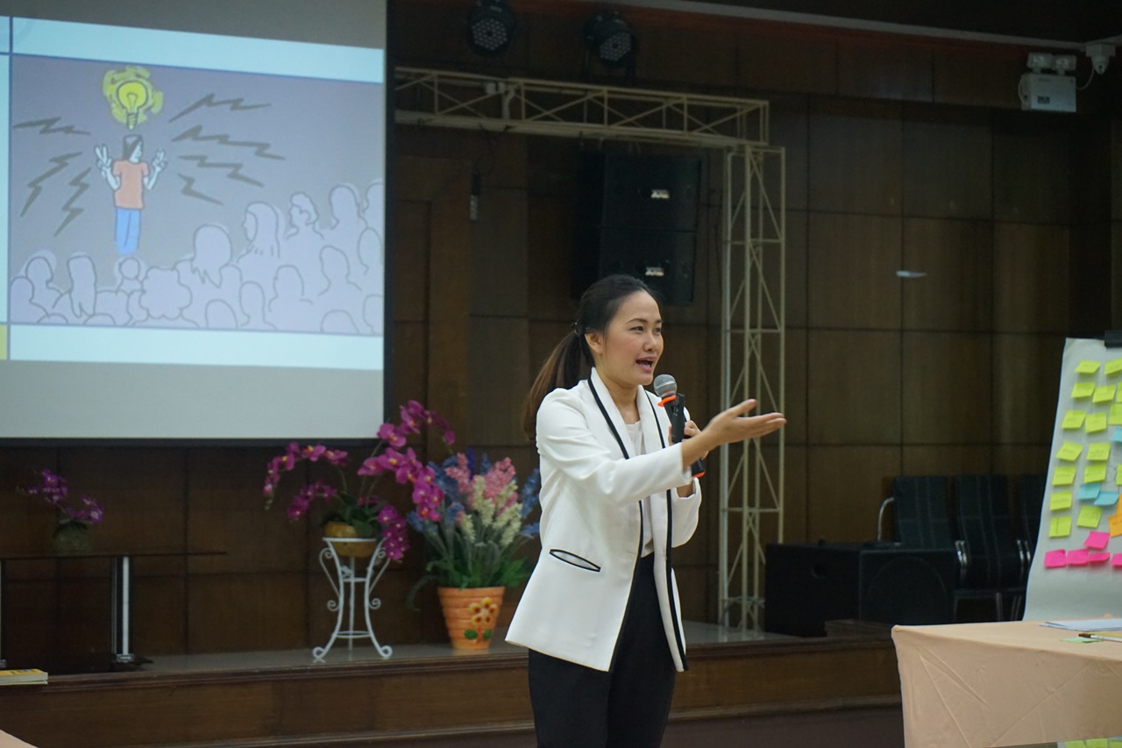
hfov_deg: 28.8
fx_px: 2181
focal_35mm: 70
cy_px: 374
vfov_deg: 19.5
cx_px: 561
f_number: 5.6
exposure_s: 1/80
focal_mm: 70
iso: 4000
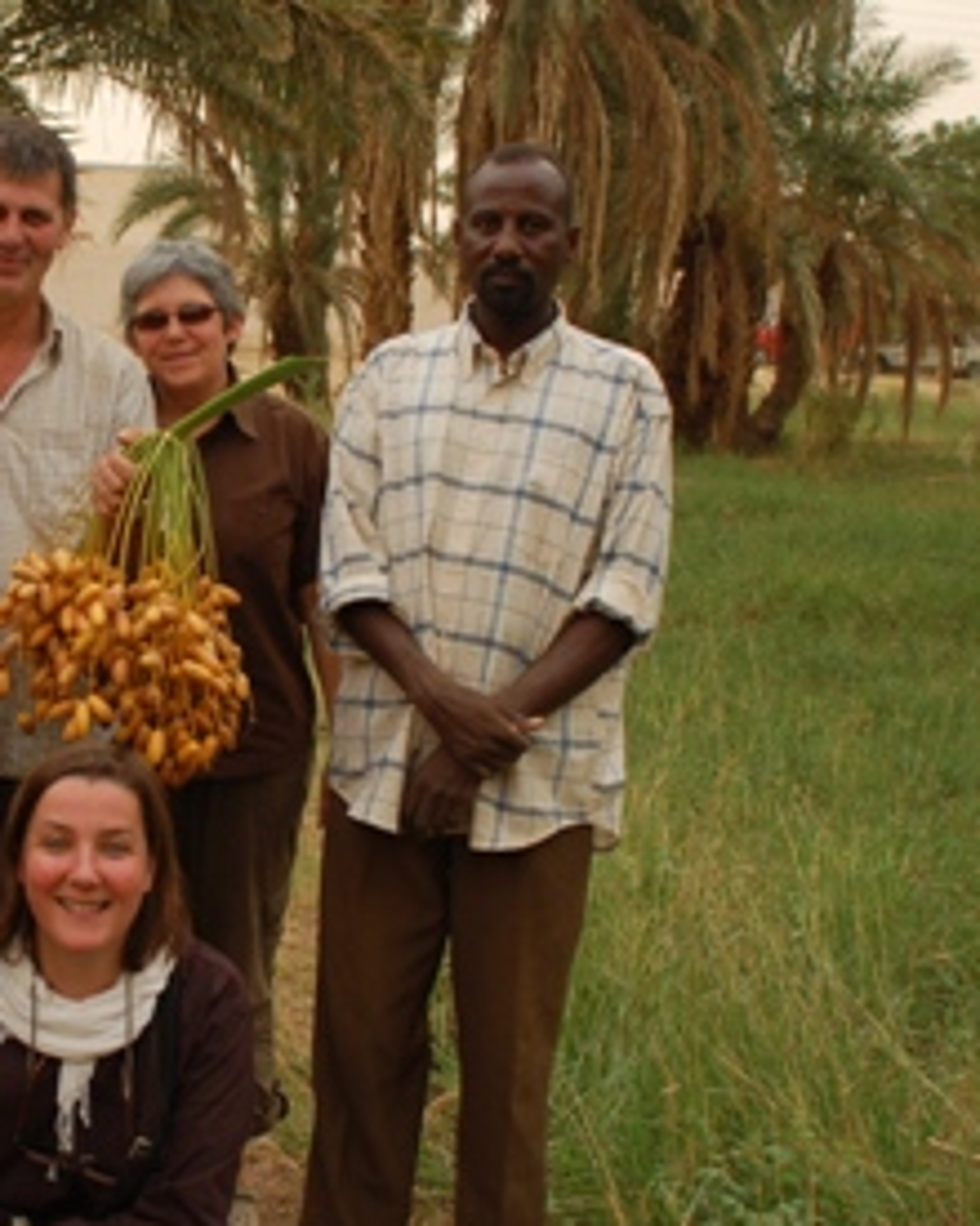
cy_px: 575
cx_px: 45
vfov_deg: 34.1
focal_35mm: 55
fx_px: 1994
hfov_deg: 26.4
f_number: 5.6
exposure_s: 1/125
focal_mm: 24
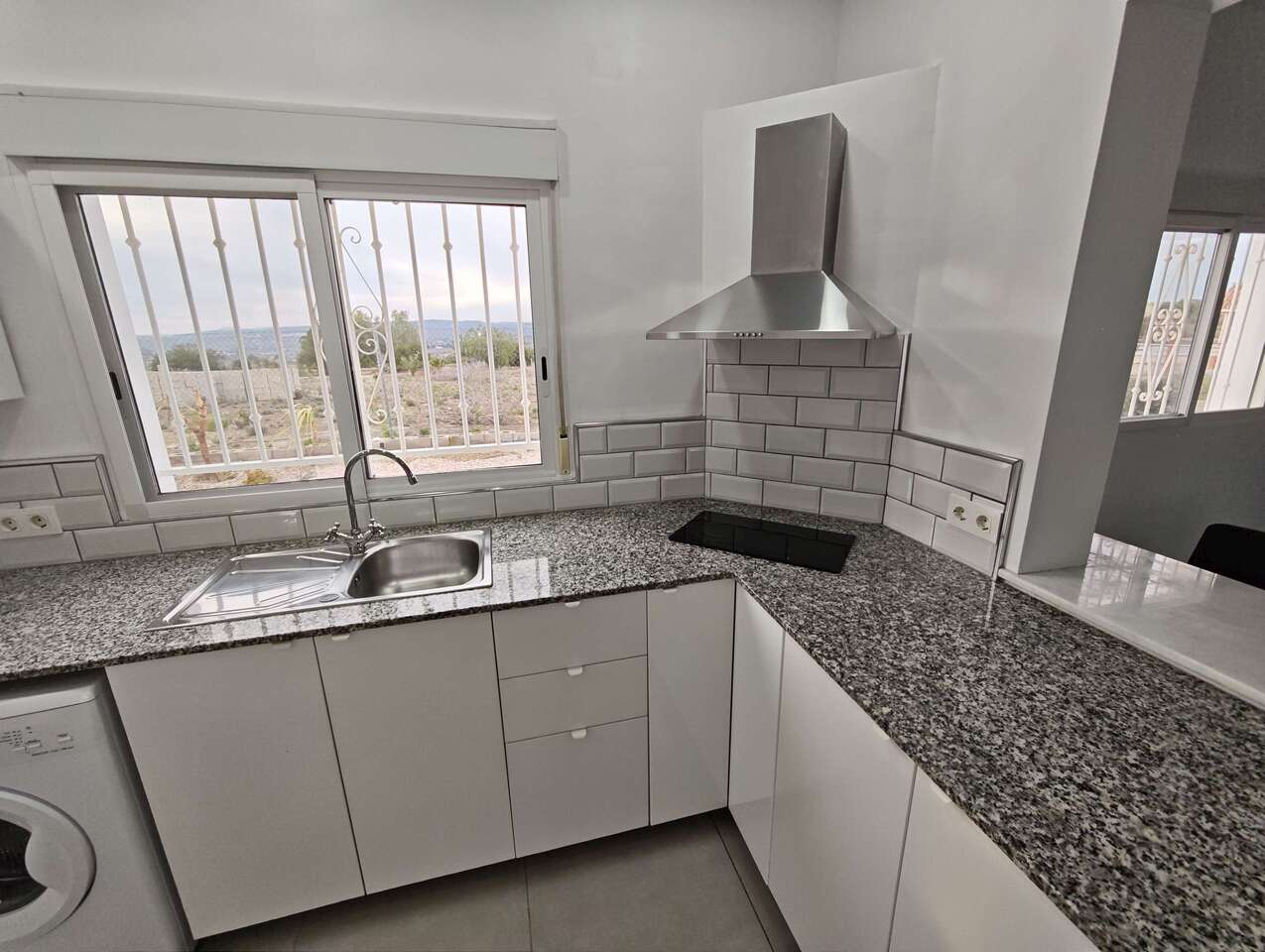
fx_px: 512
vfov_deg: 85.8
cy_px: 476
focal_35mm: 14
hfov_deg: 102.0
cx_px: 632
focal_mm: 2.16
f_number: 2.2
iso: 160
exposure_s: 1/120
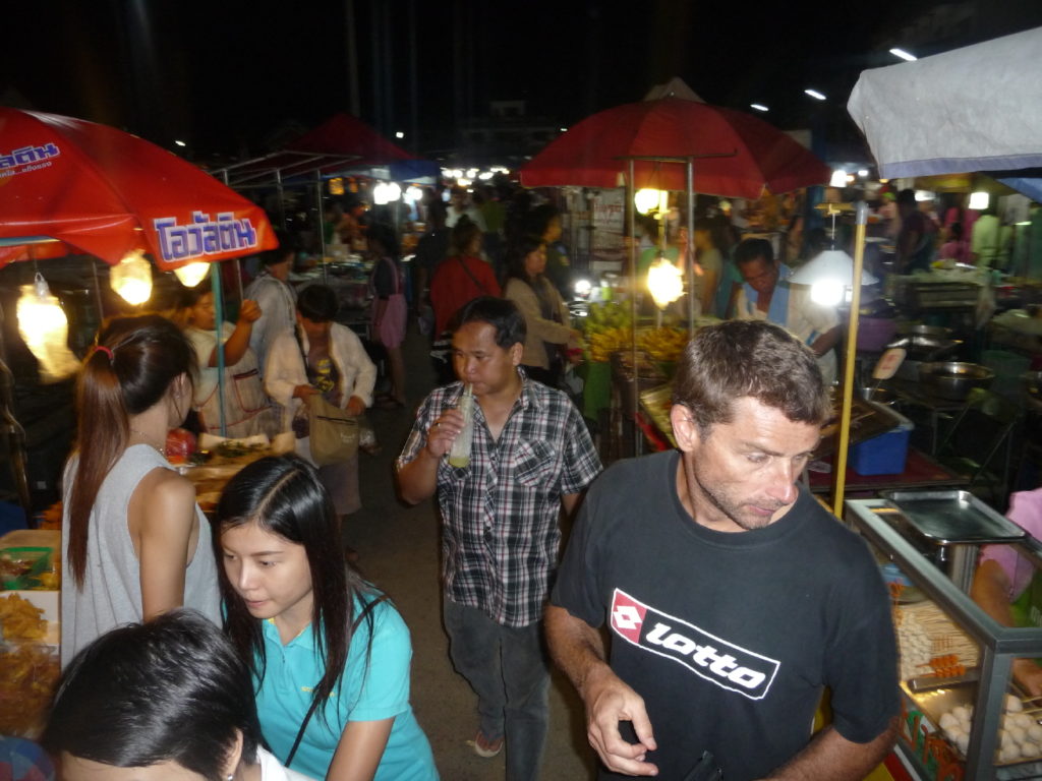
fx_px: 843
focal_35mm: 28
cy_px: 390
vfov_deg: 49.7
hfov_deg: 63.4
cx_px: 521
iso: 250
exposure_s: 1/30
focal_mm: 4.7
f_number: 3.3
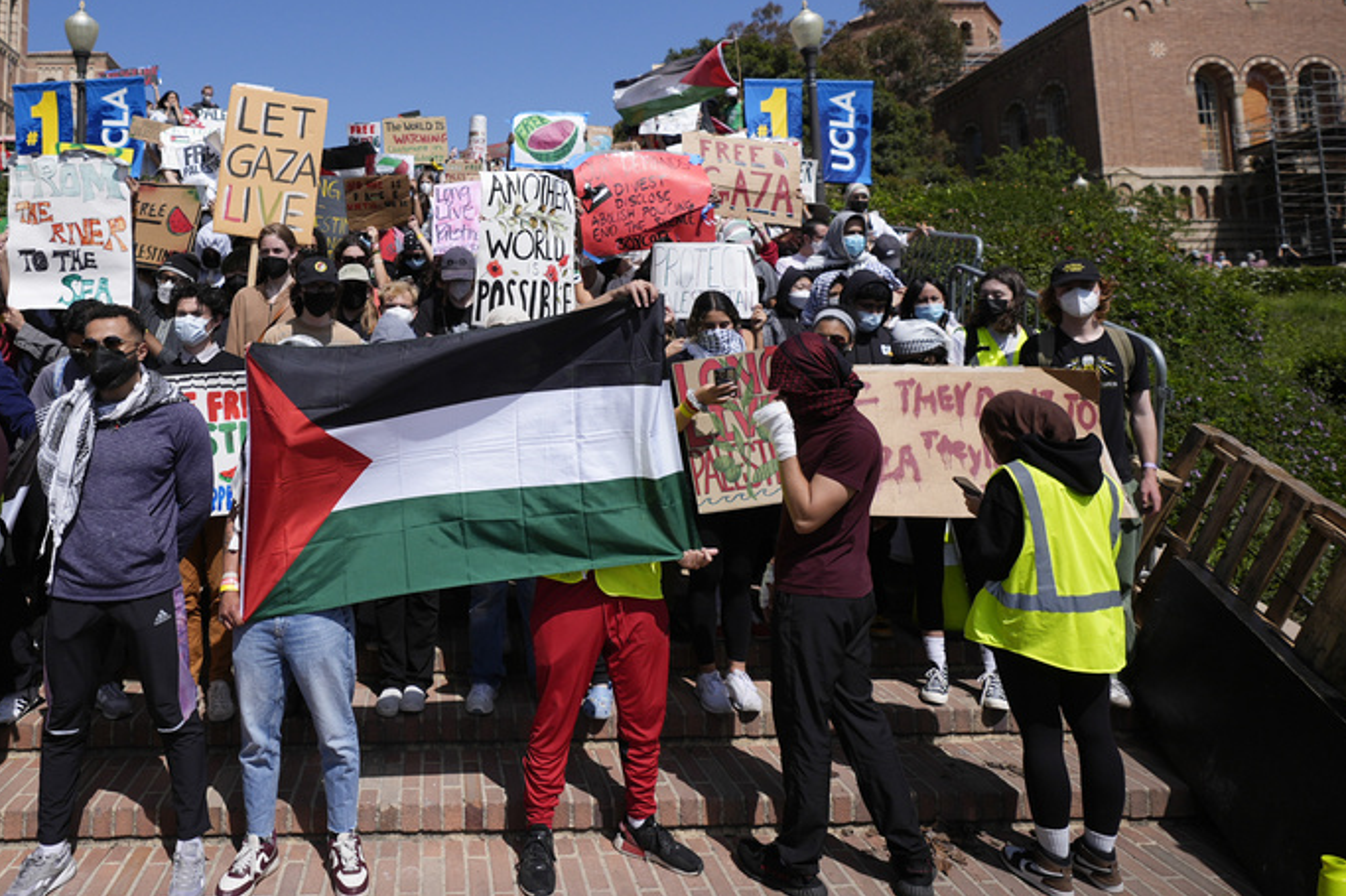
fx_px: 897
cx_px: 461
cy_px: 298
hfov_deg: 71.8
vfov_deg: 52.1
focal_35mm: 24
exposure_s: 1/10000
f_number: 2.8
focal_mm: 16
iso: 250
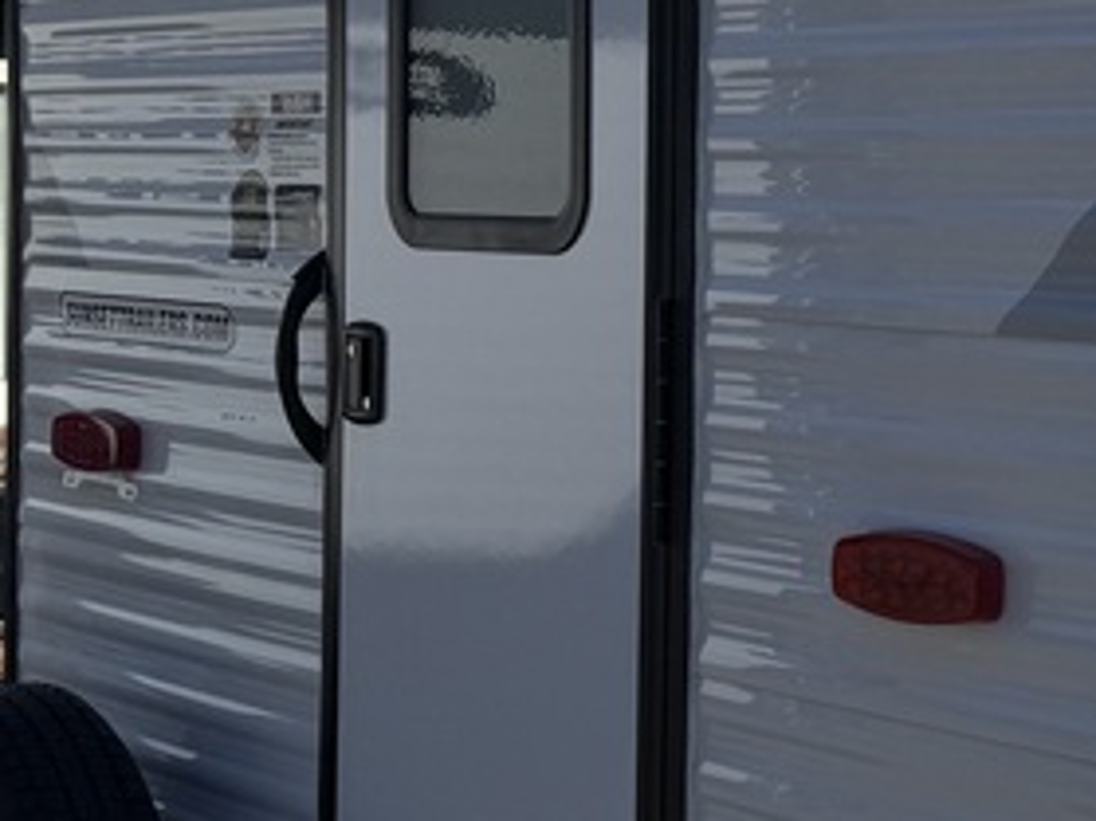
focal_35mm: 86
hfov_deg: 21.5
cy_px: 322
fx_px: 2722
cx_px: 1233
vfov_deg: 17.1
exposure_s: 1/11905
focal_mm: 6.76
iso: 80
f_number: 1.78
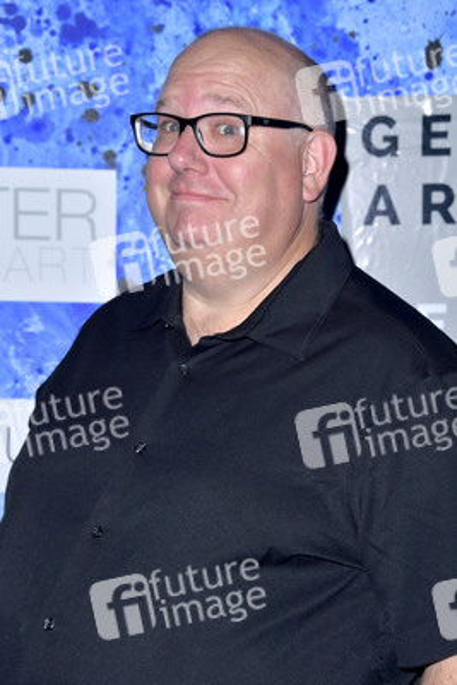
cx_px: 228
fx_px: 1750
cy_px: 342
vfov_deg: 22.1
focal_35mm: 92
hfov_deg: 14.9
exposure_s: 1/250
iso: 320
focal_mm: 92
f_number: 8
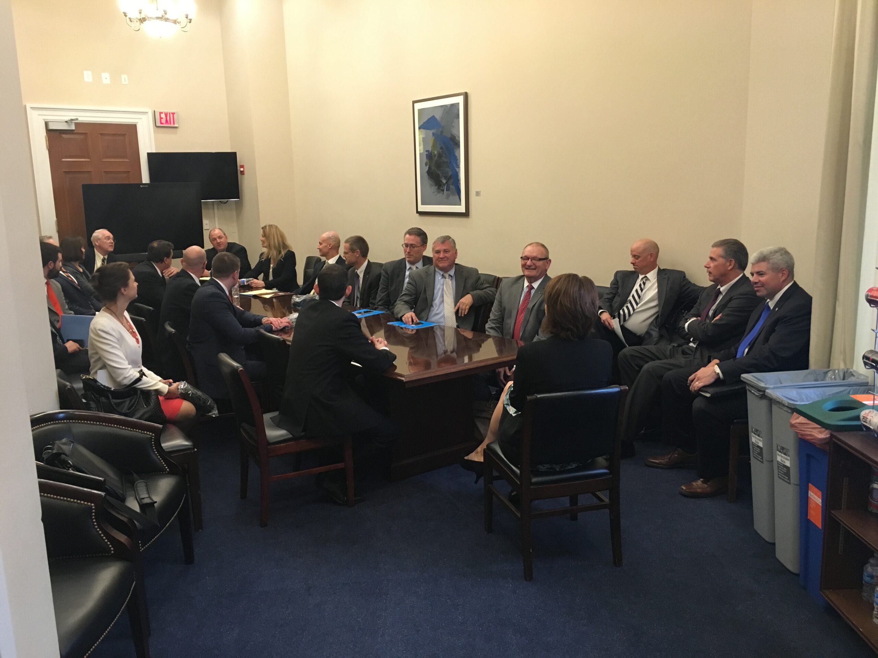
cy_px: 329
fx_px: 736
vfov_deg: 48.2
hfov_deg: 61.7
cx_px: 439
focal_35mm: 29
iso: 160
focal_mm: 4.15
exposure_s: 1/30
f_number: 2.2
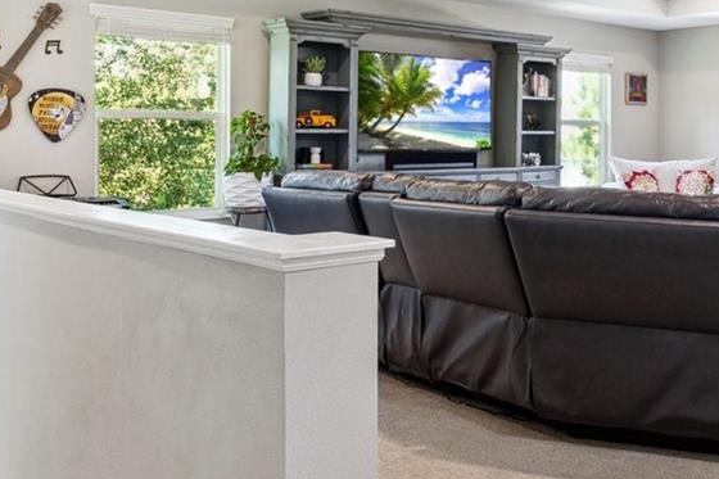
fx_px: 799
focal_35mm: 40
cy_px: 118
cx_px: 666
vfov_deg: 32.7
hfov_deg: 43.6
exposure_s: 1/8
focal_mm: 14
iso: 400
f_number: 8
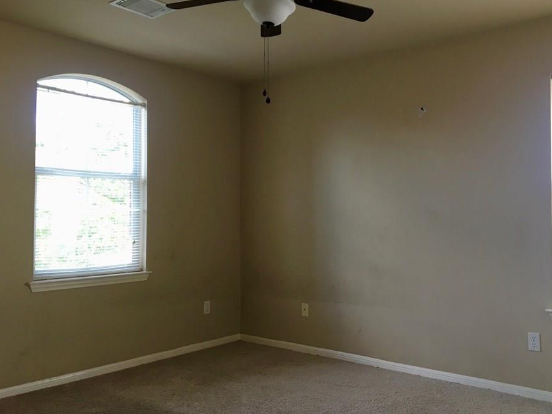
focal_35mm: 34
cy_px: 204
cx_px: 297
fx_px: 542
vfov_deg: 41.8
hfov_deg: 53.9
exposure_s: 1/30
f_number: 2.2
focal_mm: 4.15
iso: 50
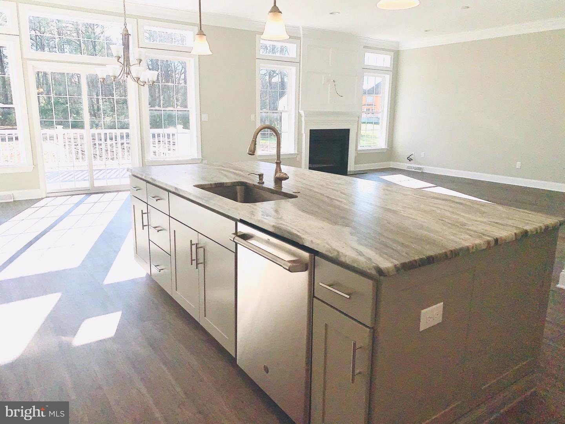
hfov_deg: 67.3
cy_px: 212
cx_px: 282
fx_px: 424
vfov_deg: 53.1
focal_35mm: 26
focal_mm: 4.25
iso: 25
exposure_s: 1/3401
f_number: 1.8
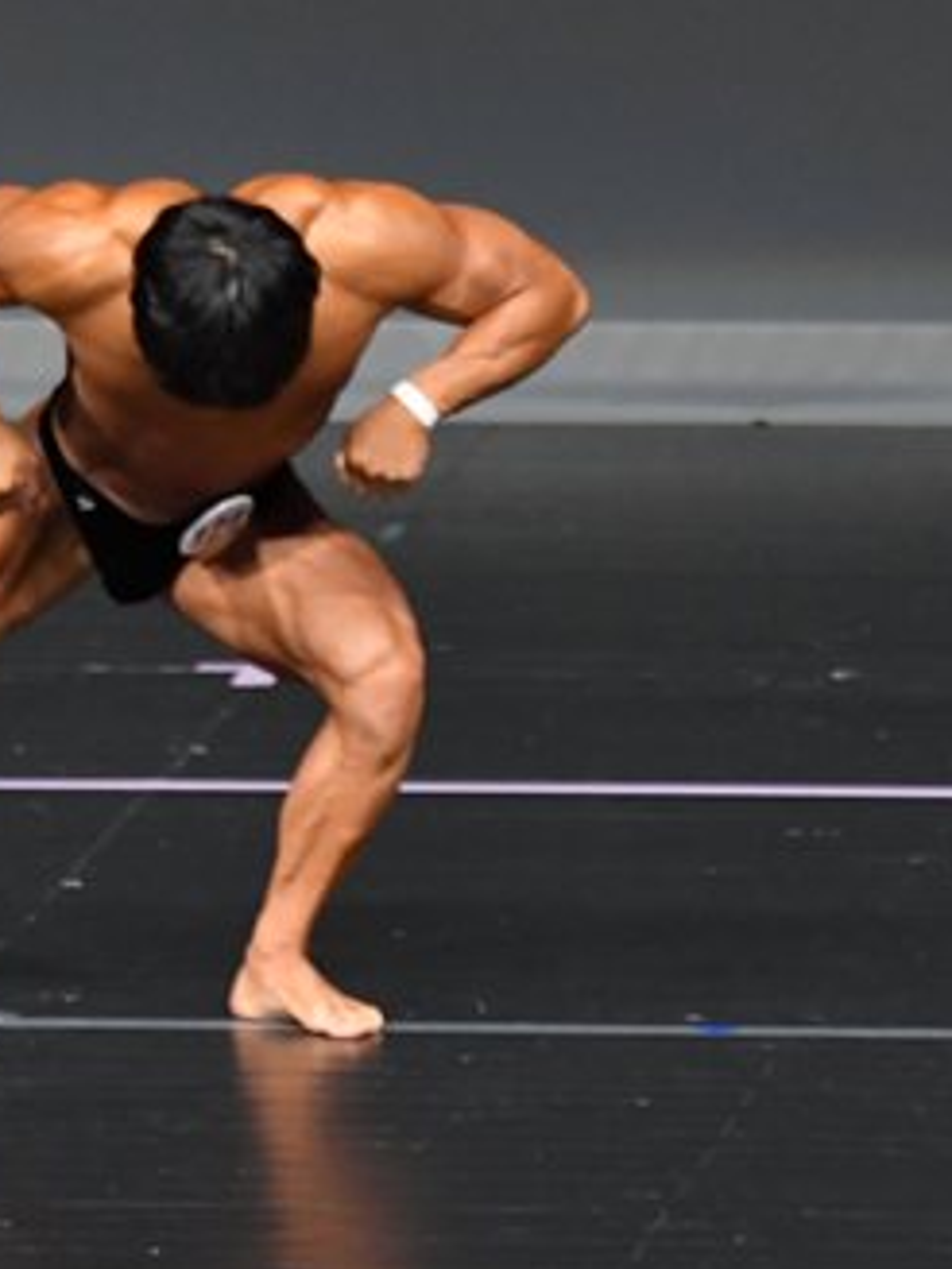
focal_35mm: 716
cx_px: 203
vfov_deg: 2.8
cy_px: 279
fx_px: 26255
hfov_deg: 2.1
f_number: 5.6
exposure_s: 1/400
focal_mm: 210
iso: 4000
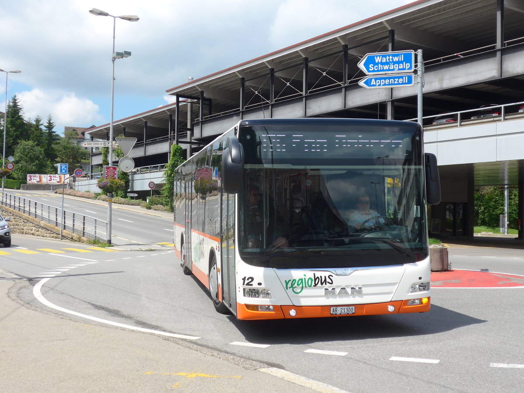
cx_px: 262
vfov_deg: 31.5
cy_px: 196
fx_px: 696
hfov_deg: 41.2
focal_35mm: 46
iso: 80
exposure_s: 1/1300
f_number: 3
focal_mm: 9.5
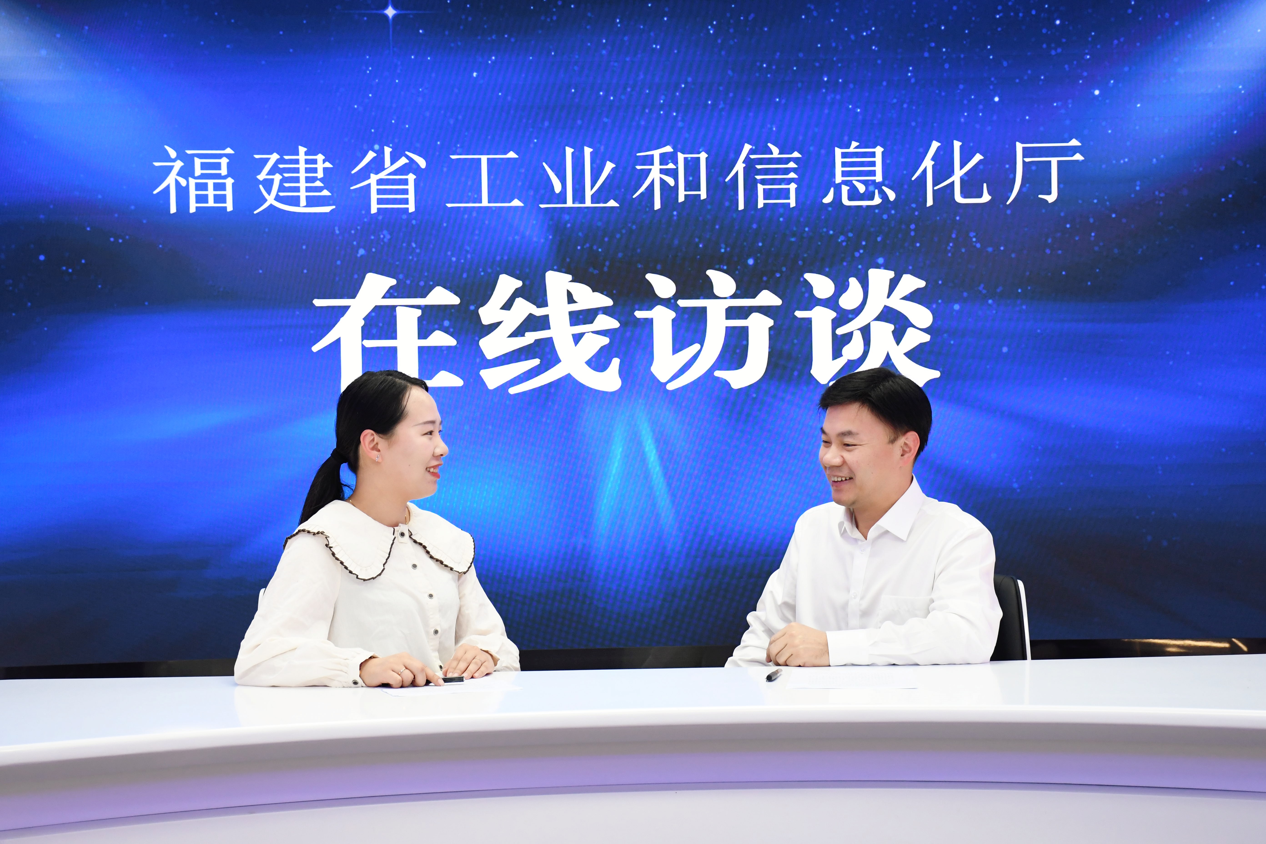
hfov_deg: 35.1
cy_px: 422
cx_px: 633
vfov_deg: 23.8
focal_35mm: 57
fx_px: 2004
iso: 1600
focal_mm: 38
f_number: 6.3
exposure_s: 1/160
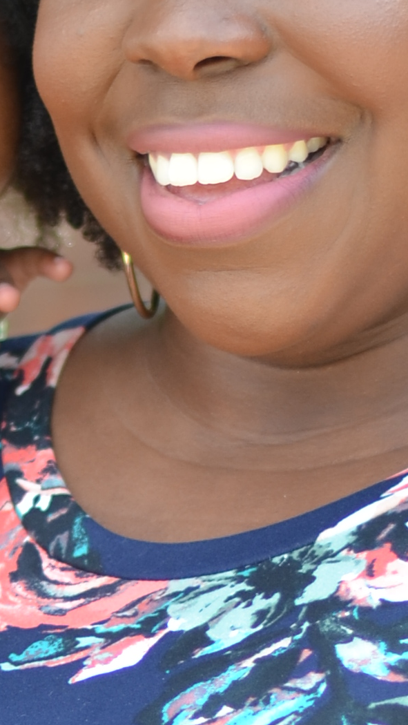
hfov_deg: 3.3
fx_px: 7074
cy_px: 896
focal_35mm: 368
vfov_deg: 5.8
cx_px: 3
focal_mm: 50
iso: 100
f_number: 1.8
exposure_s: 1/750
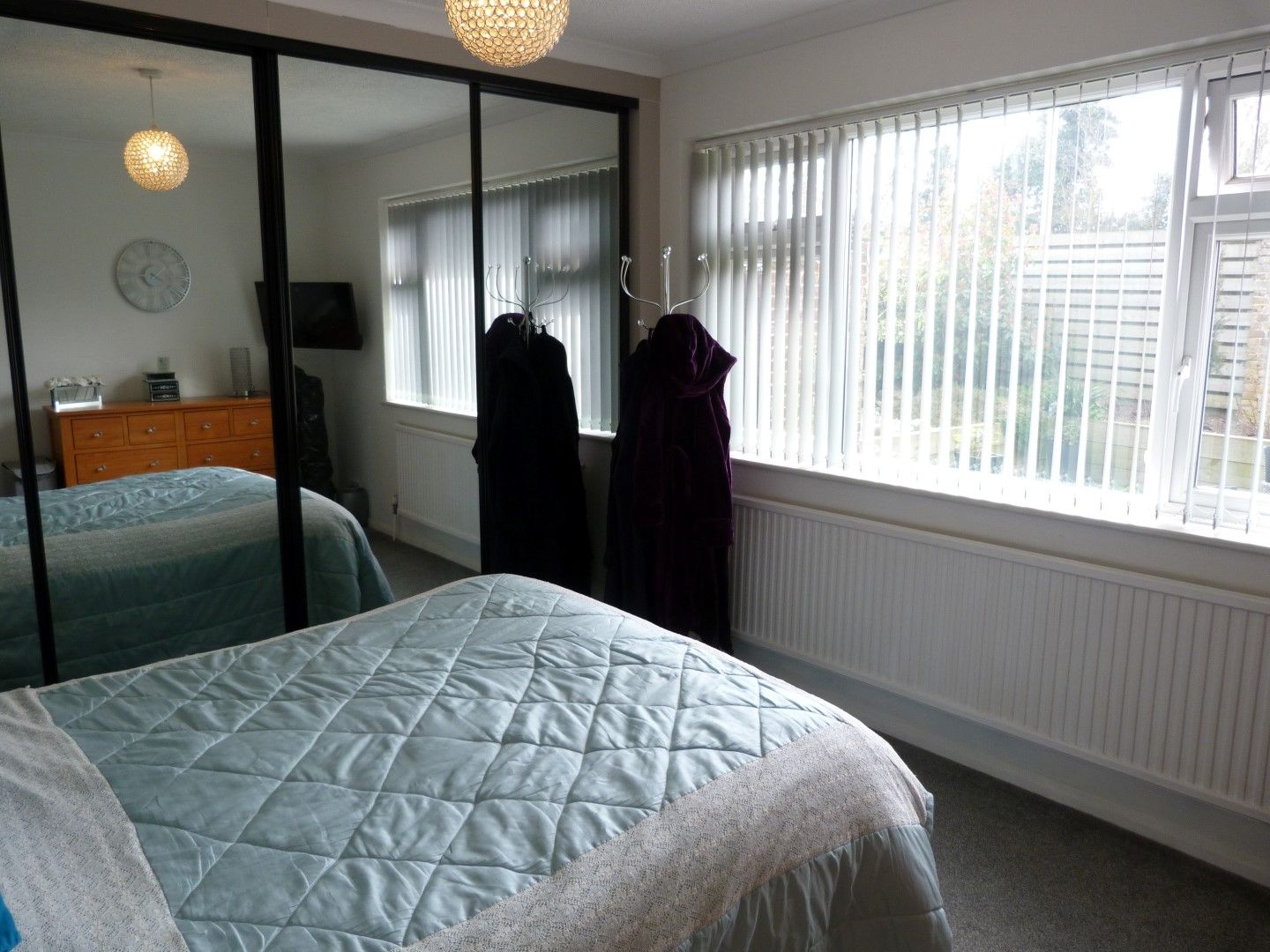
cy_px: 476
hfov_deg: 69.4
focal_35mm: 25
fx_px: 917
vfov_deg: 54.9
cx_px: 635
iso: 100
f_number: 2.8
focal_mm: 4.5
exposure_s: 1/60
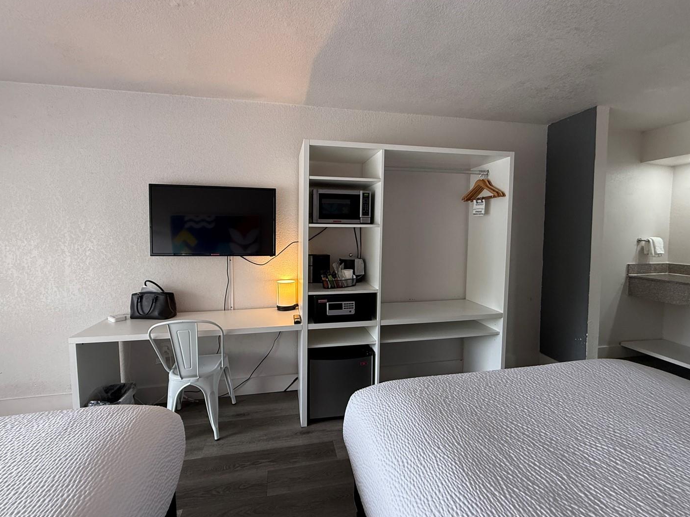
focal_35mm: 16
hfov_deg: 94.5
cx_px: 345
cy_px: 250
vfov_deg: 78.1
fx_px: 319
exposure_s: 1/120
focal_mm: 2.22
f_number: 2.2
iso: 320
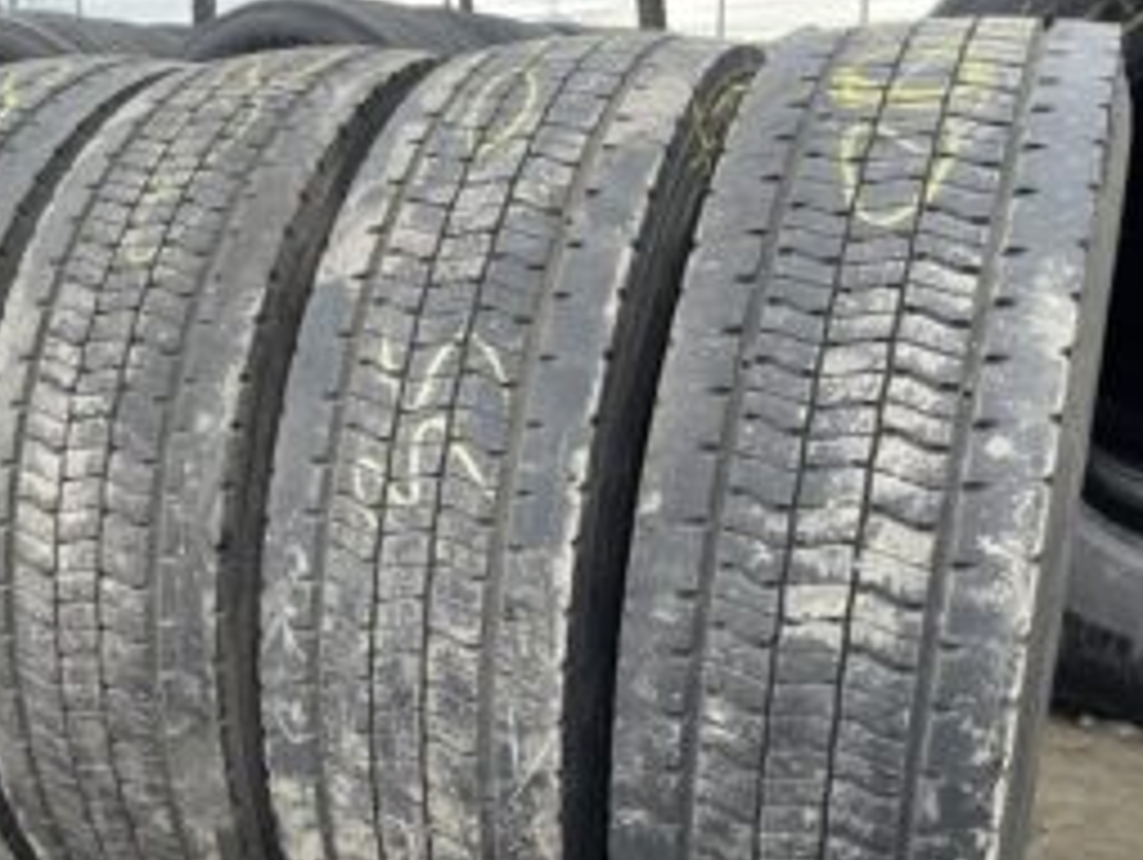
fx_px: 1454
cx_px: 396
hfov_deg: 42.4
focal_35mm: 44
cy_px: 619
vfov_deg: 32.4
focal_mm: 4.2
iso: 50
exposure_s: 1/121
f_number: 1.6
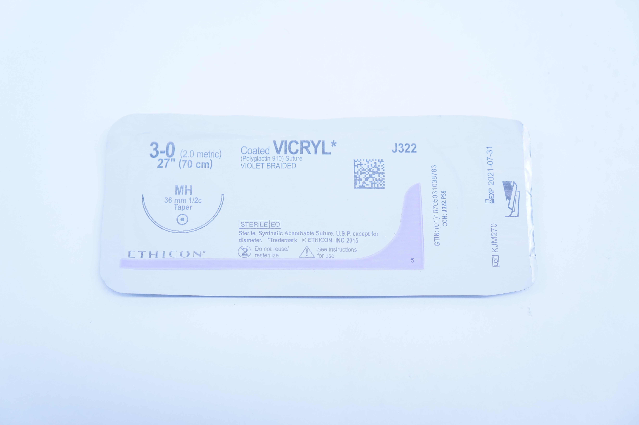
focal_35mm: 50
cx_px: 320
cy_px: 212
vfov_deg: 27.2
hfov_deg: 40.0
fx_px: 878
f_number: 4.5
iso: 800
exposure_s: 1/250
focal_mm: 33
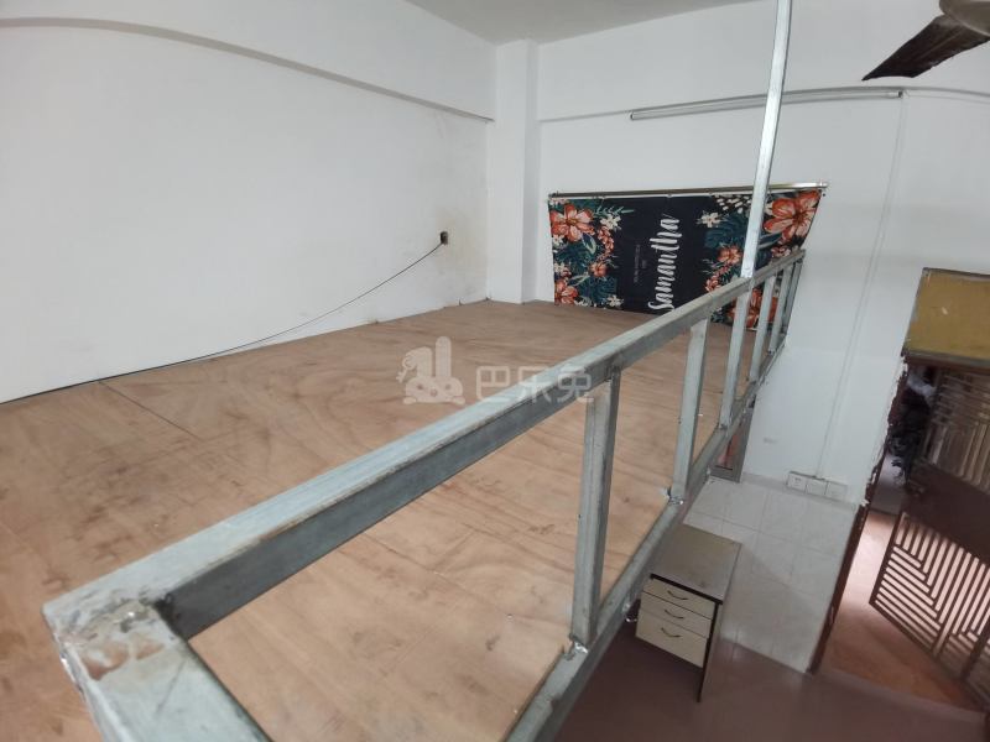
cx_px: 495
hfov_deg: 91.0
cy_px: 371
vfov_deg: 74.7
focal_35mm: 17
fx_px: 486
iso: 640
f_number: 2.2
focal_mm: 2.26
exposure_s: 1/20
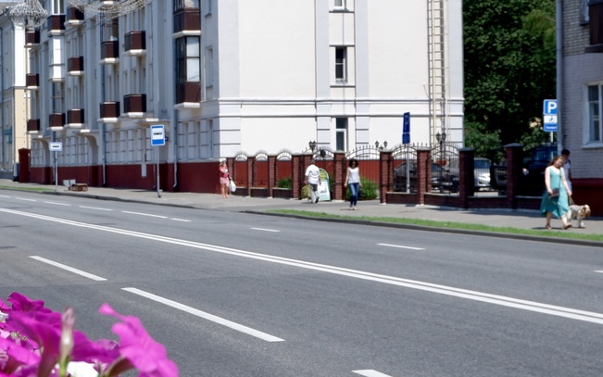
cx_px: 94
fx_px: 1512
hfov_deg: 22.2
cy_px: 164
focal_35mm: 92
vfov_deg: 14.2
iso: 200
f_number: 8
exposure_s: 1/450
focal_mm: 28
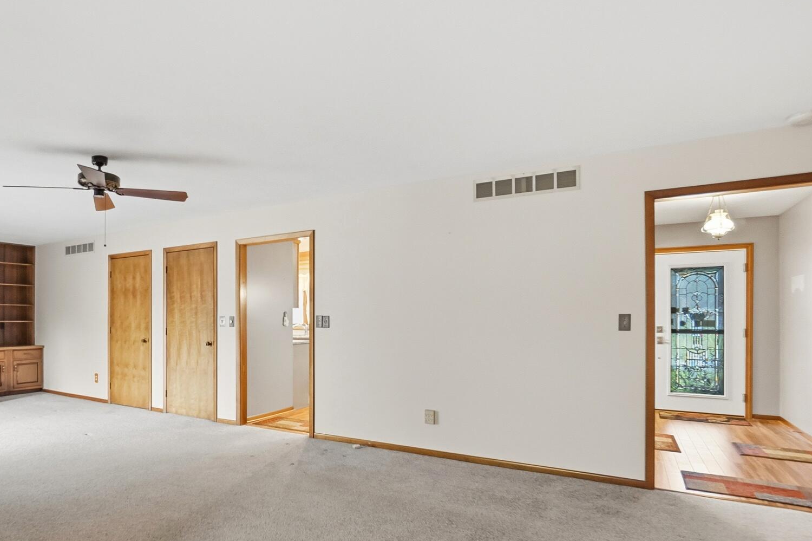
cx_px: 294
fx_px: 451
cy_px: 311
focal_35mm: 20
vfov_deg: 61.6
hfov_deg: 82.1
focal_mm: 10
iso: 125
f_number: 5.6
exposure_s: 1/30
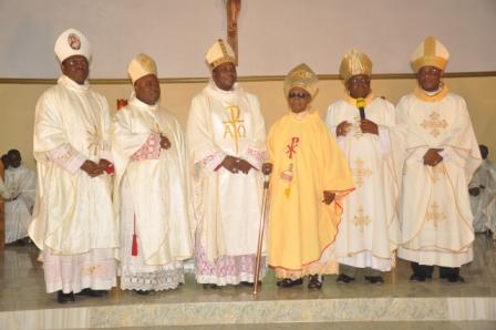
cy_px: 165
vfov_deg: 29.8
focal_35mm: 45
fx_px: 620
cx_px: 248
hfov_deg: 43.6
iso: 400
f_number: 4.2
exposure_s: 1/60
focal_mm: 30
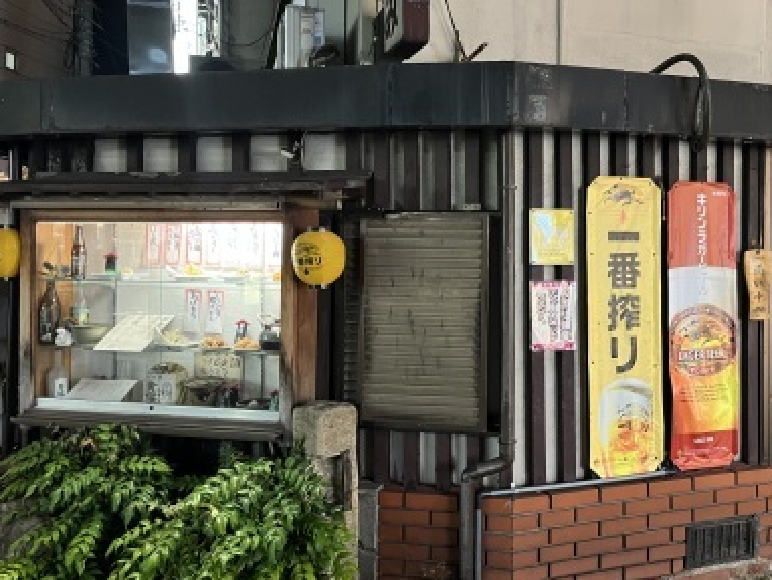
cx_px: 501
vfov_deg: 41.8
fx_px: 759
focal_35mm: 34
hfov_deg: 53.1
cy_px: 252
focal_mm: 5.1
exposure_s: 1/40
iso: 500
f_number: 1.6
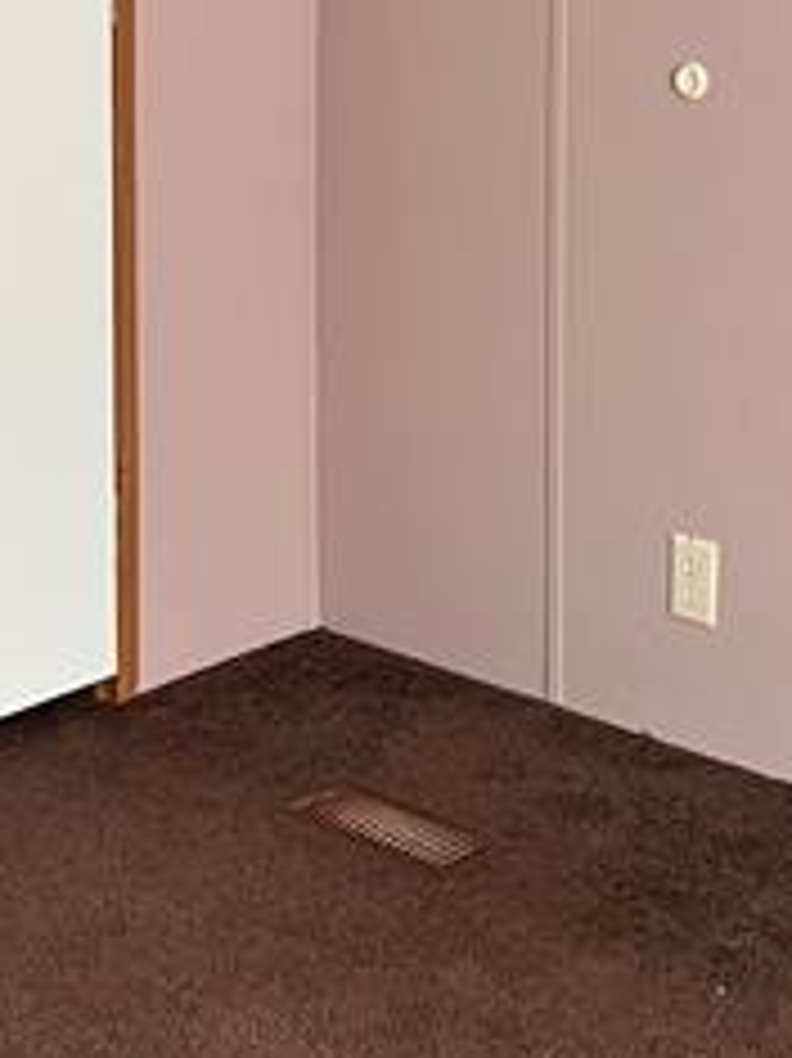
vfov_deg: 22.3
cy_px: 36
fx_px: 2595
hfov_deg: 17.2
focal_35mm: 85
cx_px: 130
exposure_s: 1/72
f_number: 1.5
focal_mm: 5.7
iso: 125
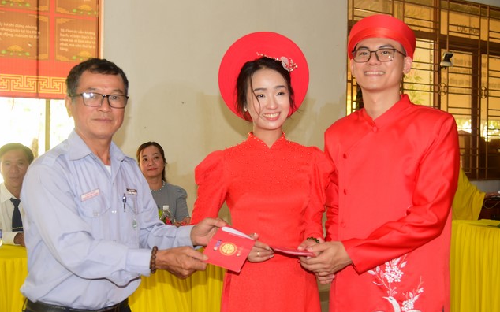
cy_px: 152
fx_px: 627
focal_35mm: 46
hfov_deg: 43.5
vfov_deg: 28.0
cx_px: 254
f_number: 4
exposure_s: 1/60
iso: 500
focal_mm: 44
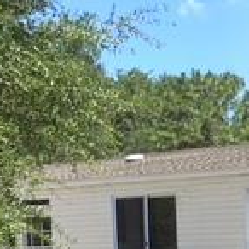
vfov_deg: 14.9
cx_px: 358
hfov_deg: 14.6
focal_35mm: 112
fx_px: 911
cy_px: 324
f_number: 2.2
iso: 25
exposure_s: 1/1570
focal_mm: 4.15
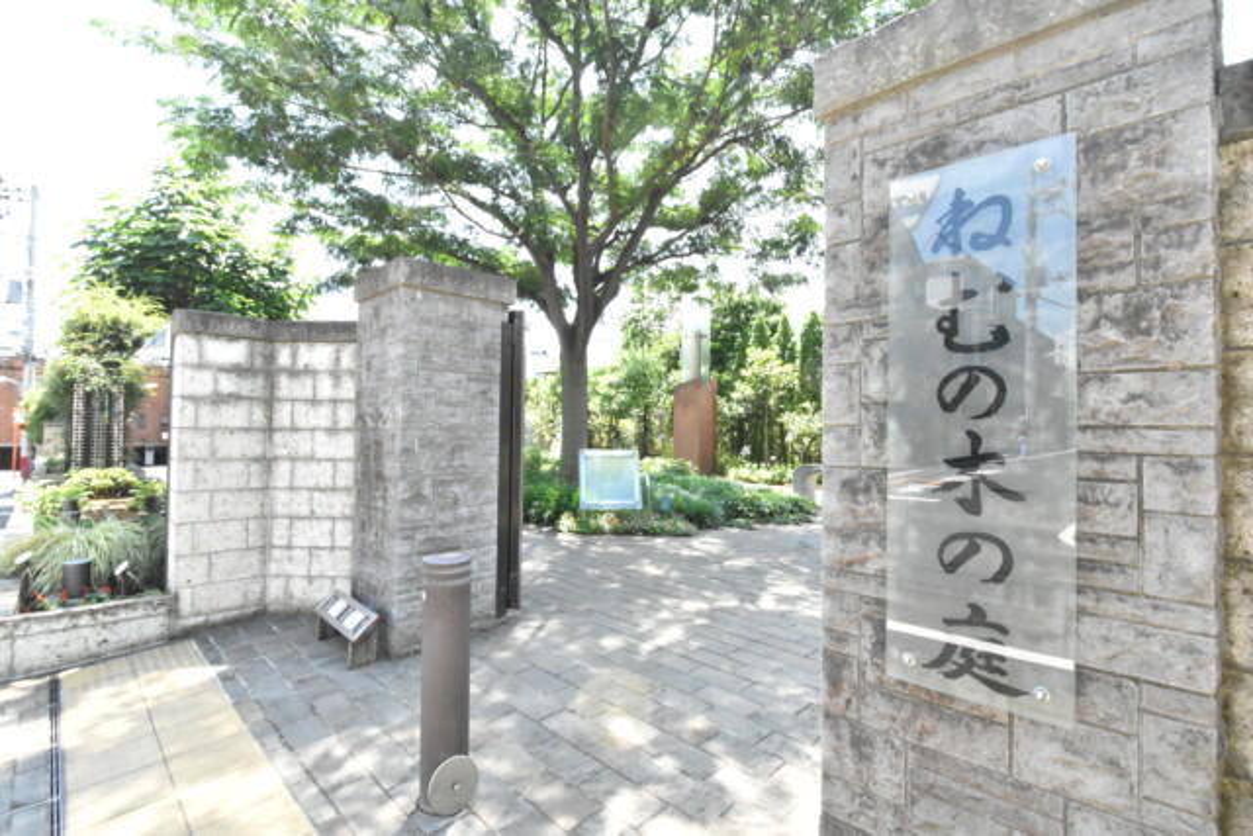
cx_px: 626
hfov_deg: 95.0
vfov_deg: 72.1
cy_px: 418
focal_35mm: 16
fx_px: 574
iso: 6400
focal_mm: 11
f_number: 11
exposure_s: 1/500
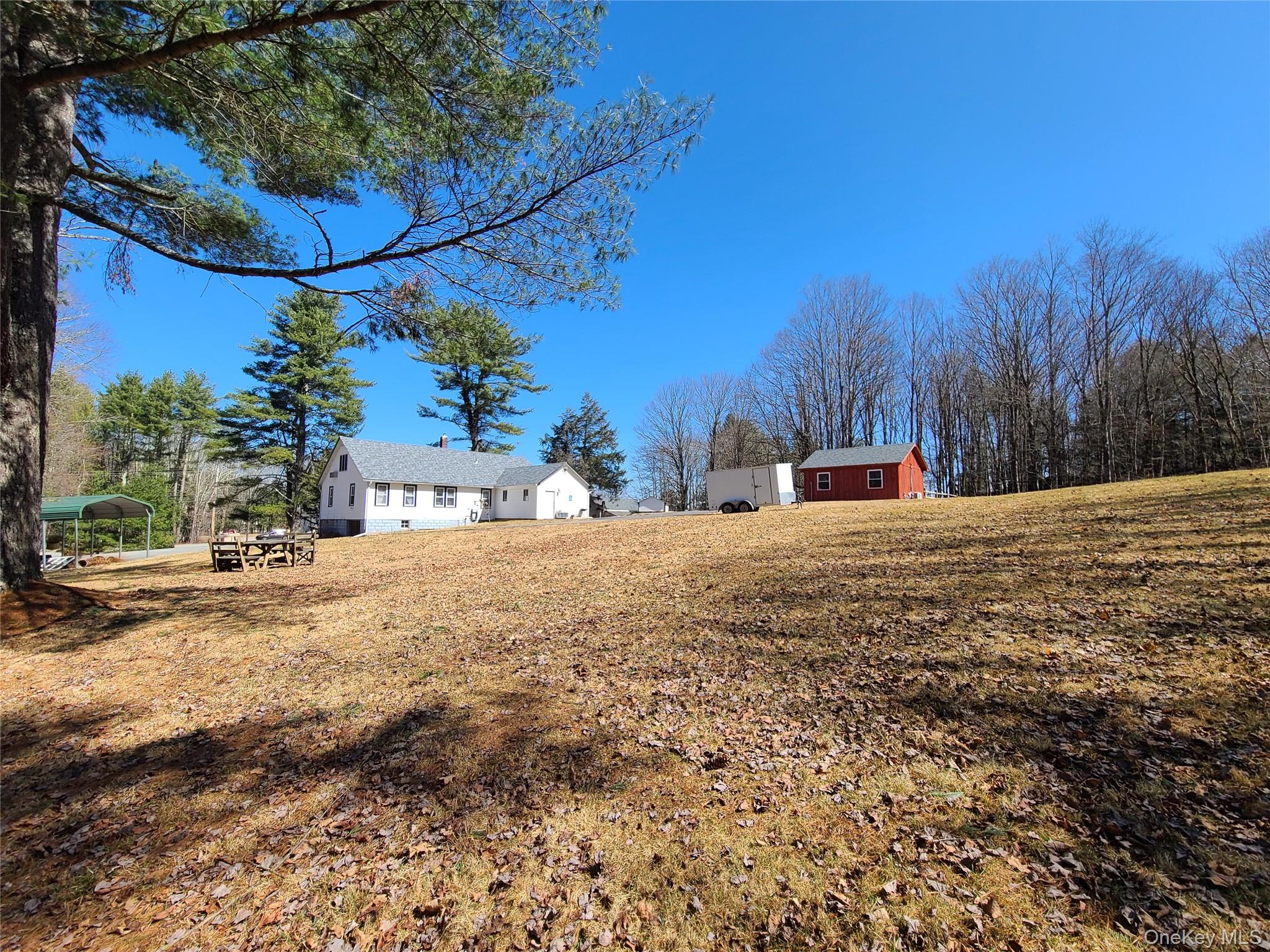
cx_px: 635
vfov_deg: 89.9
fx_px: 477
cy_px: 476
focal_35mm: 13
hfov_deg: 106.2
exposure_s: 1/1114
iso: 50
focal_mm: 2.2
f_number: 2.2
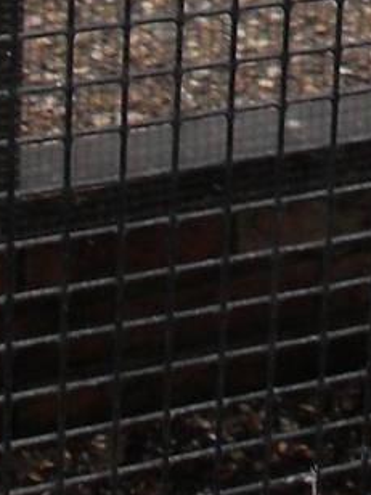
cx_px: 811
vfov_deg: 9.2
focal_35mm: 192
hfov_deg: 7.4
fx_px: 2744
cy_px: -723
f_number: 2.8
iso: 100
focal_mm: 6.3
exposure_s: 1/60
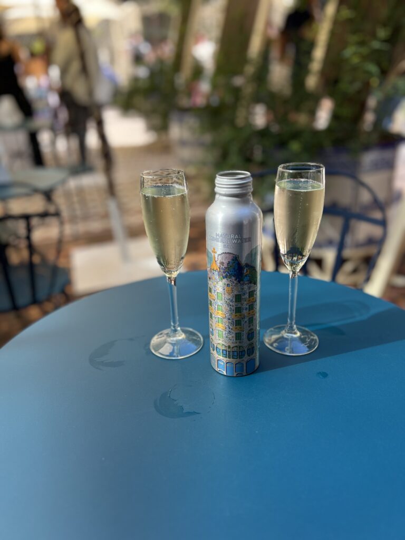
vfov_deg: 67.3
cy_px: 270
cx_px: 202
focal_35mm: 26
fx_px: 406
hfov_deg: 53.1
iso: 50
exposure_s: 1/670
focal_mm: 5.7
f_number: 1.5
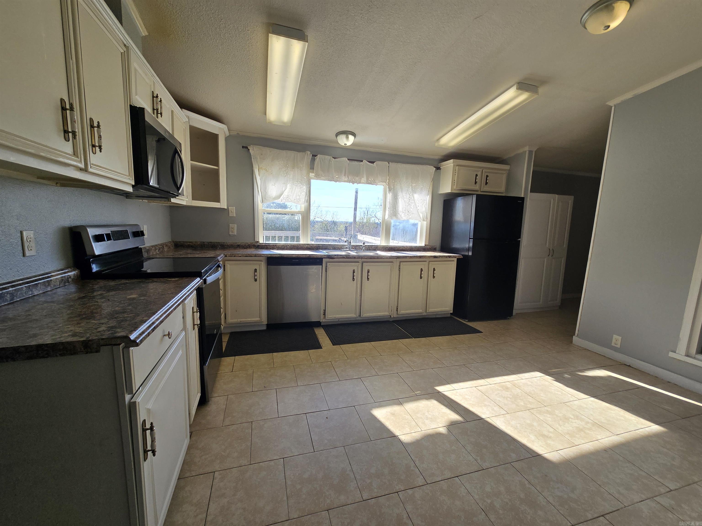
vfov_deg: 89.9
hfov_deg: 106.2
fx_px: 264
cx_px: 351
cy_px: 263
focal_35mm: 13
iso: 50
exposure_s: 1/531
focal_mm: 2.2
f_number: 2.2
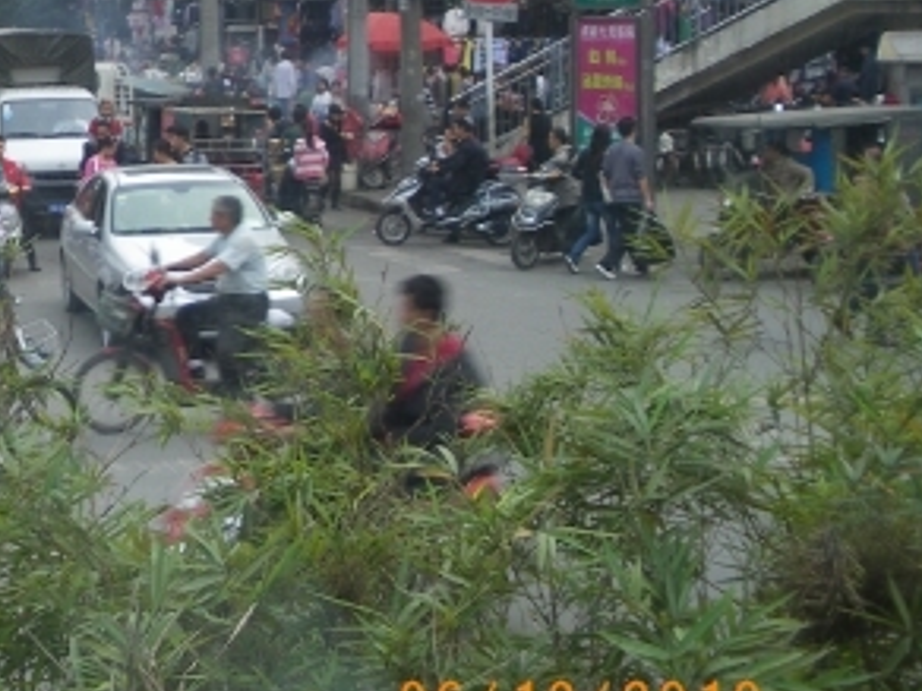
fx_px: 1971
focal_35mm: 74
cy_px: 155
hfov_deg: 25.1
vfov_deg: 19.7
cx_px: -3
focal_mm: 6.3
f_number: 3.5
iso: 80
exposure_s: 1/80
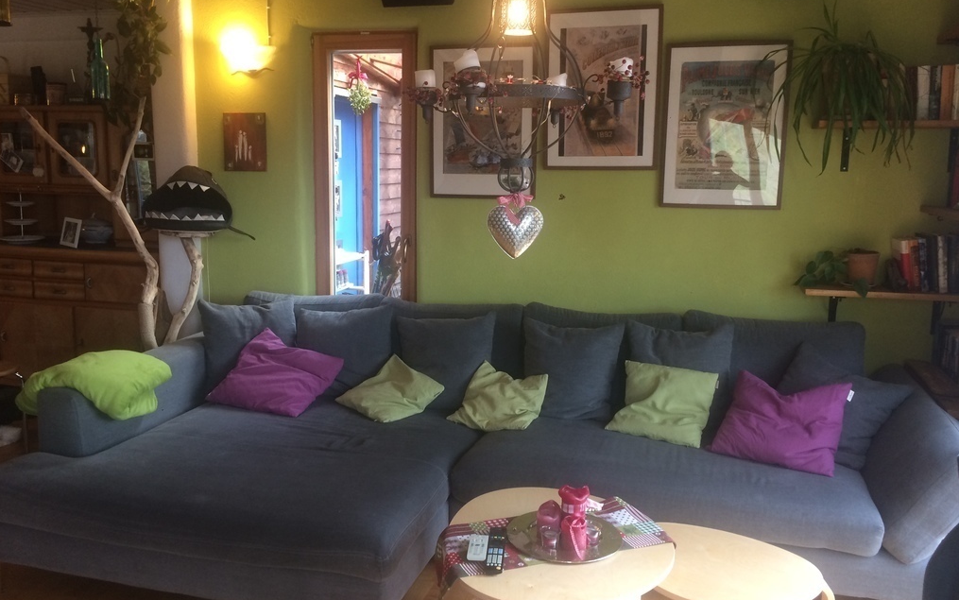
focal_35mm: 31
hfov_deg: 61.2
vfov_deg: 40.6
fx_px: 810
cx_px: 476
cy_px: 290
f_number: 2.2
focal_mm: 4.15
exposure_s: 1/33
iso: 100
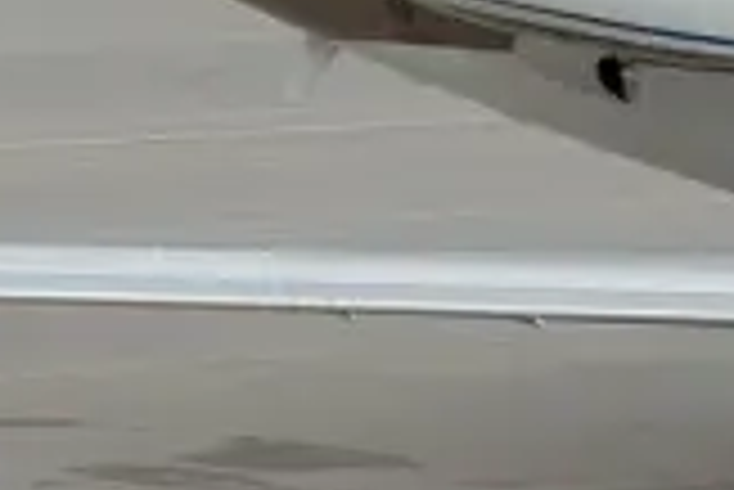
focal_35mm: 634
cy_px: 124
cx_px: 1193
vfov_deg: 2.2
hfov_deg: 3.2
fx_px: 12938
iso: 200
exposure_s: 1/180
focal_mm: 67.1
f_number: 8
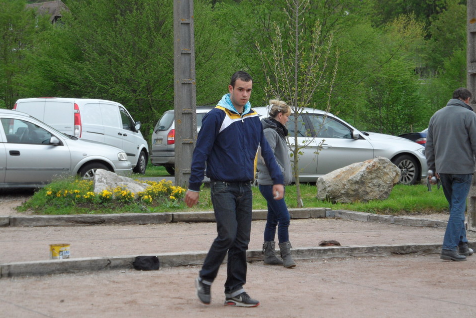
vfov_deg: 13.0
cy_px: 159
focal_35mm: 105
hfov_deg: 19.5
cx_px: 238
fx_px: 1388
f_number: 4.4
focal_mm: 16.3
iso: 100
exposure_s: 1/125
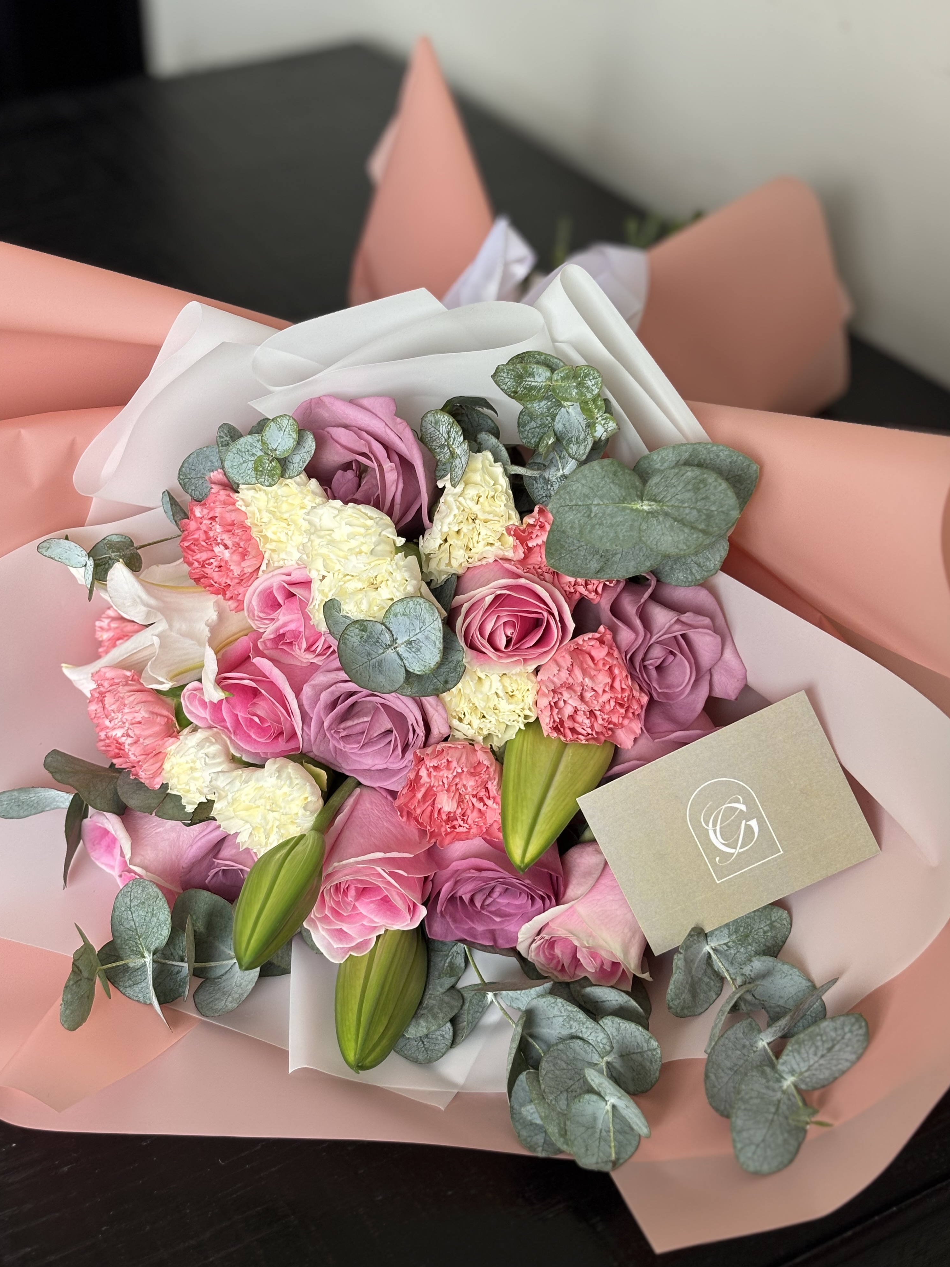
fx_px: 1939
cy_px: 635
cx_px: 478
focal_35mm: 53
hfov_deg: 27.5
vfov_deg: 36.2
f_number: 1.6
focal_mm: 5.96
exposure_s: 1/86
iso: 50
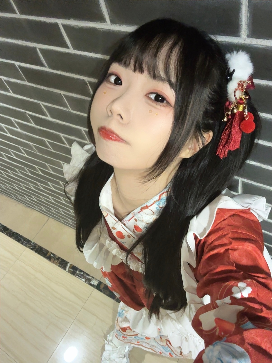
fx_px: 314
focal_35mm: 30
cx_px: 136
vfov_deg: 60.0
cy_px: 182
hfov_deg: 46.8
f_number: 1.9
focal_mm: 2.69
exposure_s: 1/25
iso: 500
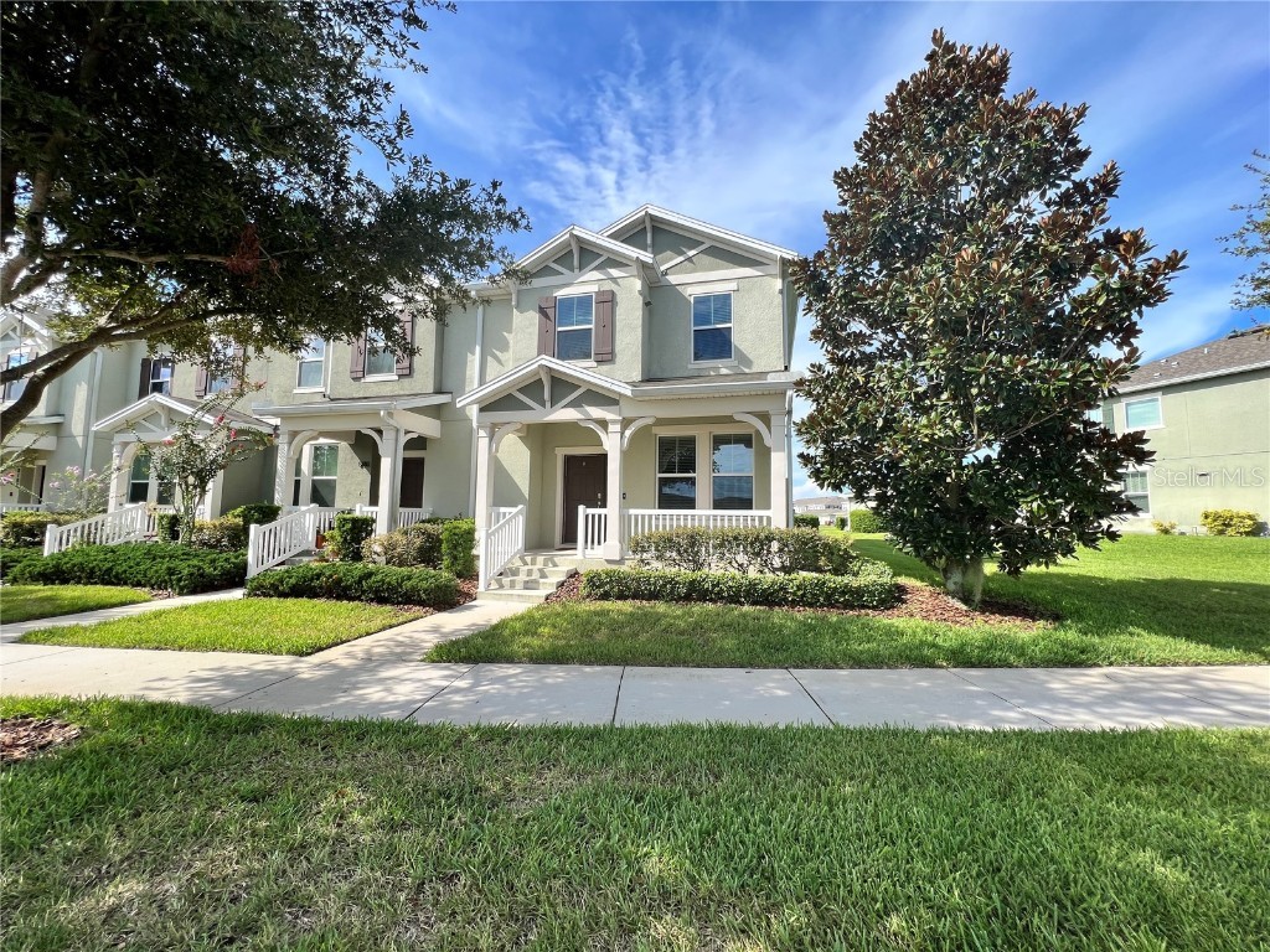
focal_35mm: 13
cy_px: 476
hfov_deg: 106.2
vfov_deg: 89.9
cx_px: 635
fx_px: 477
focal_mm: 1.57
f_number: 1.8
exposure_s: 1/1220
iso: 32
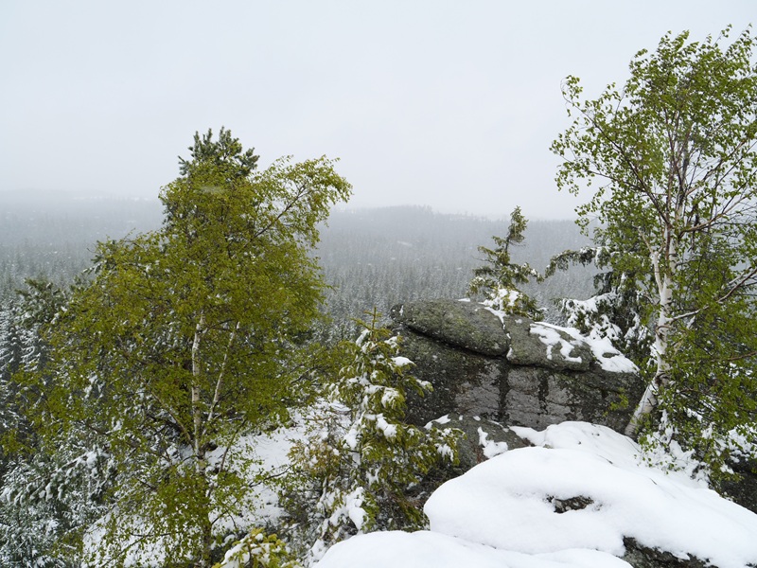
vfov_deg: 56.8
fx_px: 525
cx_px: 378
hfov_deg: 71.6
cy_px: 284
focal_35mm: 24
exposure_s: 1/320
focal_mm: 12
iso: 100
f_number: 5
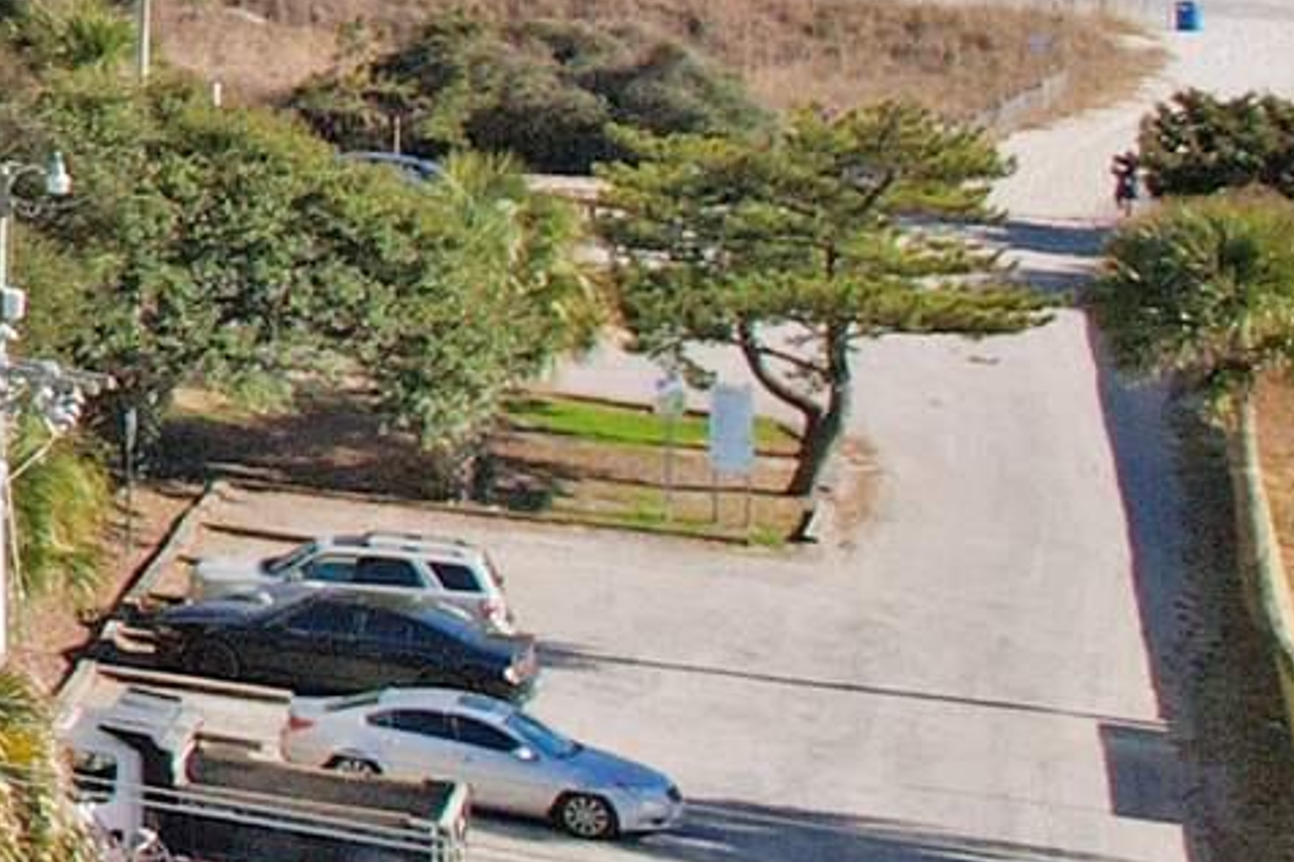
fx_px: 5102
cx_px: -2710
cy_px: -805
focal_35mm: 142
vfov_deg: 9.1
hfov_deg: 10.1
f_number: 2.8
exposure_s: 1/125
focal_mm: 8.38
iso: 150
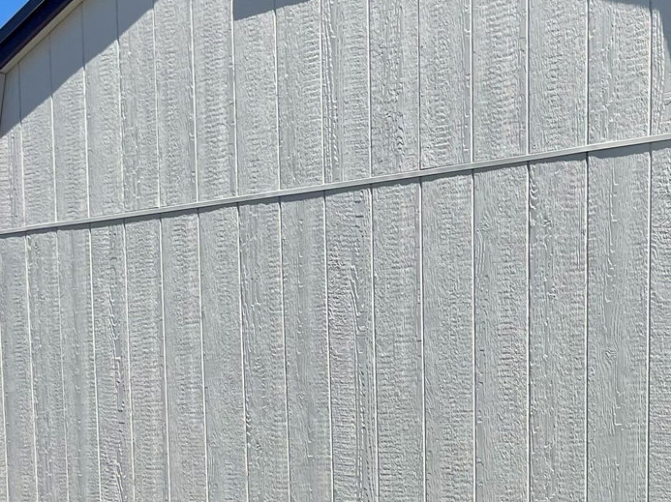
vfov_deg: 18.0
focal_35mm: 77
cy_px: 626
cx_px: 625
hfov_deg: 24.5
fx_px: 1492
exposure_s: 1/5917
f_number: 1.6
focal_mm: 5.1
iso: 32
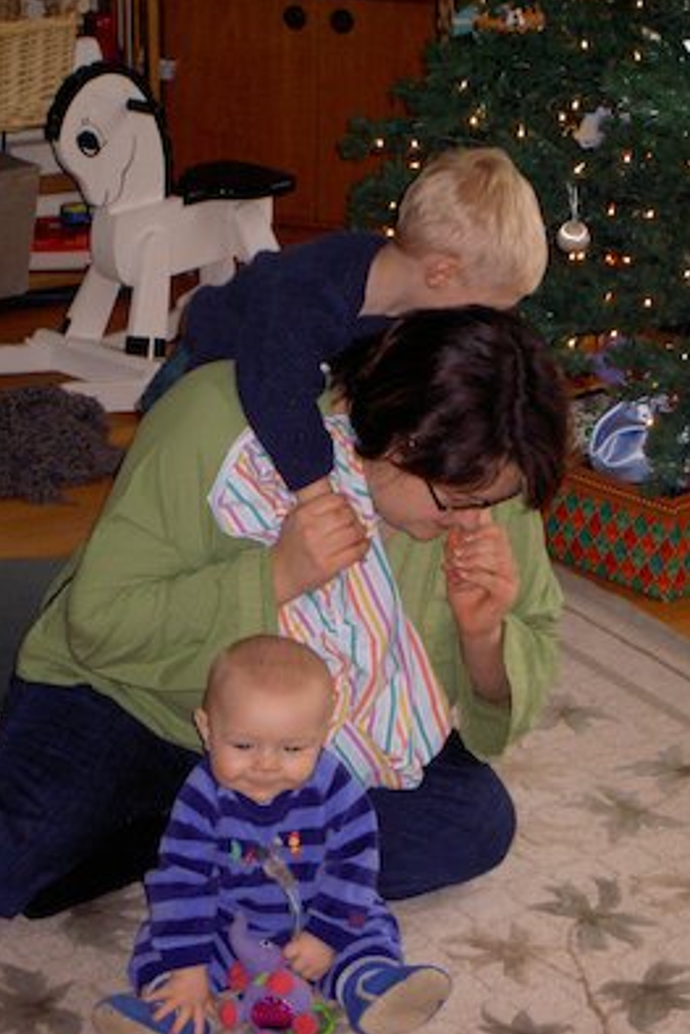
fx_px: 2700
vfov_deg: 21.7
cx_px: 338
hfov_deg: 14.6
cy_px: 517
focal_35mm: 94
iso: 200
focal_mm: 14.7
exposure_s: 1/80
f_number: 4.6
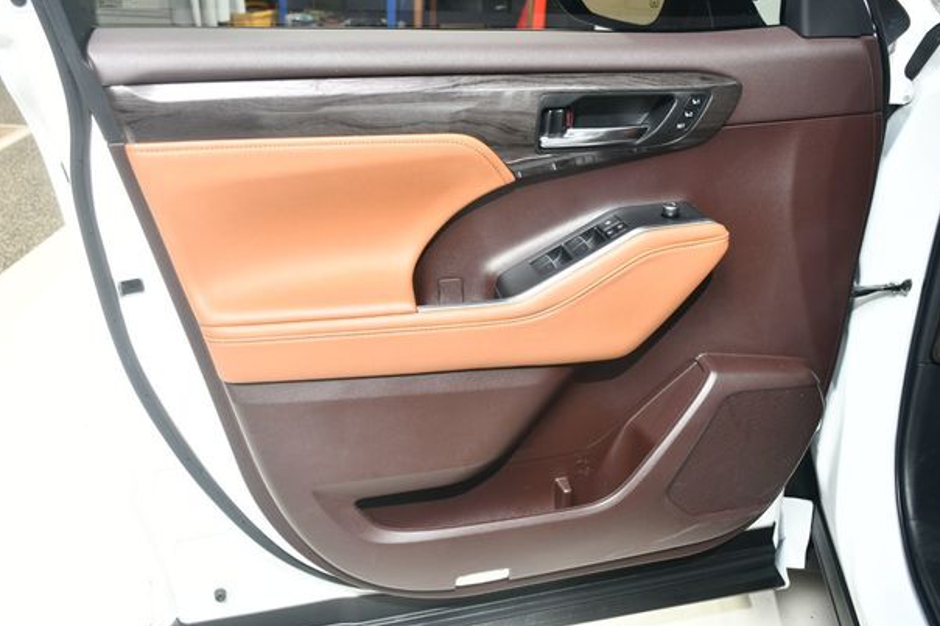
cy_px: 302
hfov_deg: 53.2
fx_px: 939
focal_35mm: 36
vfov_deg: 36.8
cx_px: 462
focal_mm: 23
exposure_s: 1/160
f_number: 5.6
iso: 100
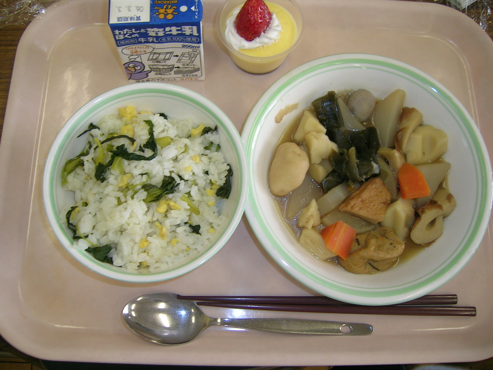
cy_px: 185
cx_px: 246
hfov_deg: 52.6
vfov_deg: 40.7
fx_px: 498
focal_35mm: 35
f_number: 2.8
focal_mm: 5.4
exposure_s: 1/30
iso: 50
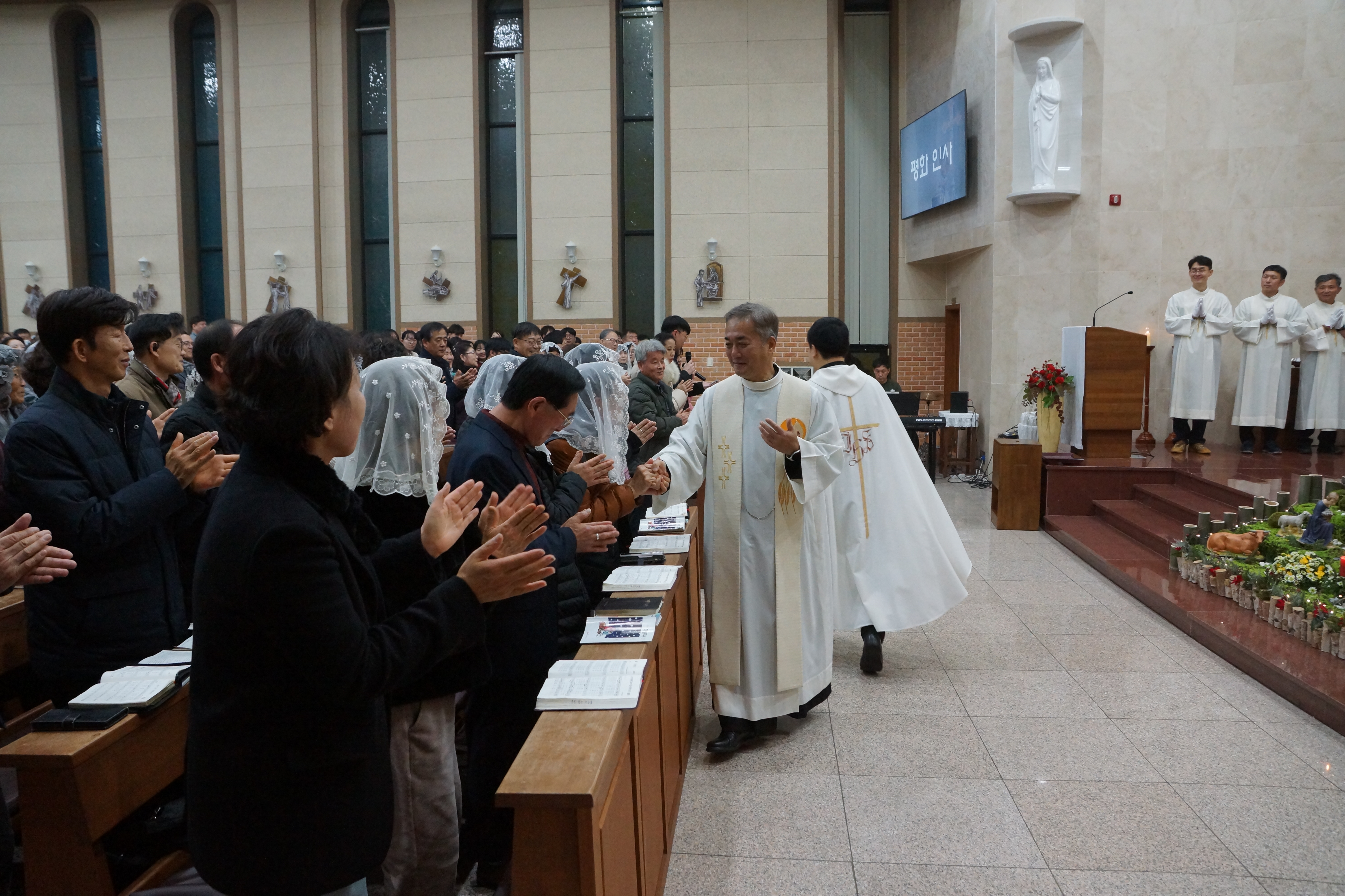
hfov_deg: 73.7
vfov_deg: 53.1
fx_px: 897
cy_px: 448
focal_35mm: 24
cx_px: 672
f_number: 4
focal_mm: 16
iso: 1600
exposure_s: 1/100
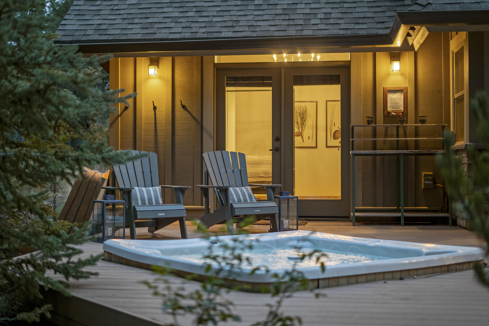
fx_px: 679
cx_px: 244
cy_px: 163
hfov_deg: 39.6
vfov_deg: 27.0
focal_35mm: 50
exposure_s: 1/200
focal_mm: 50
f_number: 1.8
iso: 400
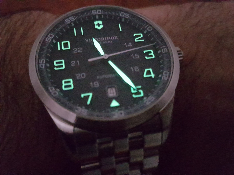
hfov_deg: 67.3
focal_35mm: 26
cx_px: 117
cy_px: 88
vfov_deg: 53.1
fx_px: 176
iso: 2500
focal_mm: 4.2
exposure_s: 1/9
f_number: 1.7
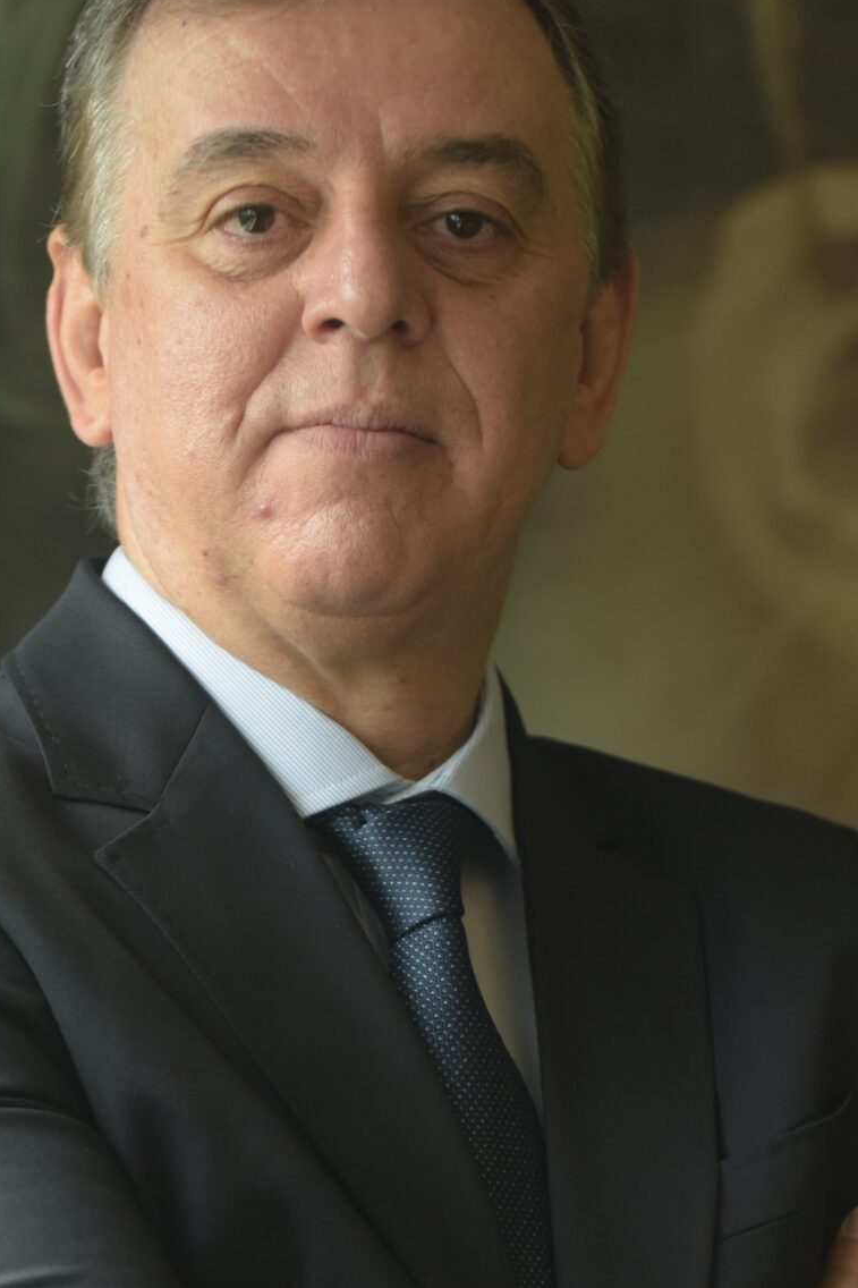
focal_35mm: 230
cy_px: 991
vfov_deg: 8.9
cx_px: 377
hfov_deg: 6.0
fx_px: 8224
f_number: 3.5
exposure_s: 1/250
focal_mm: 102
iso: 640
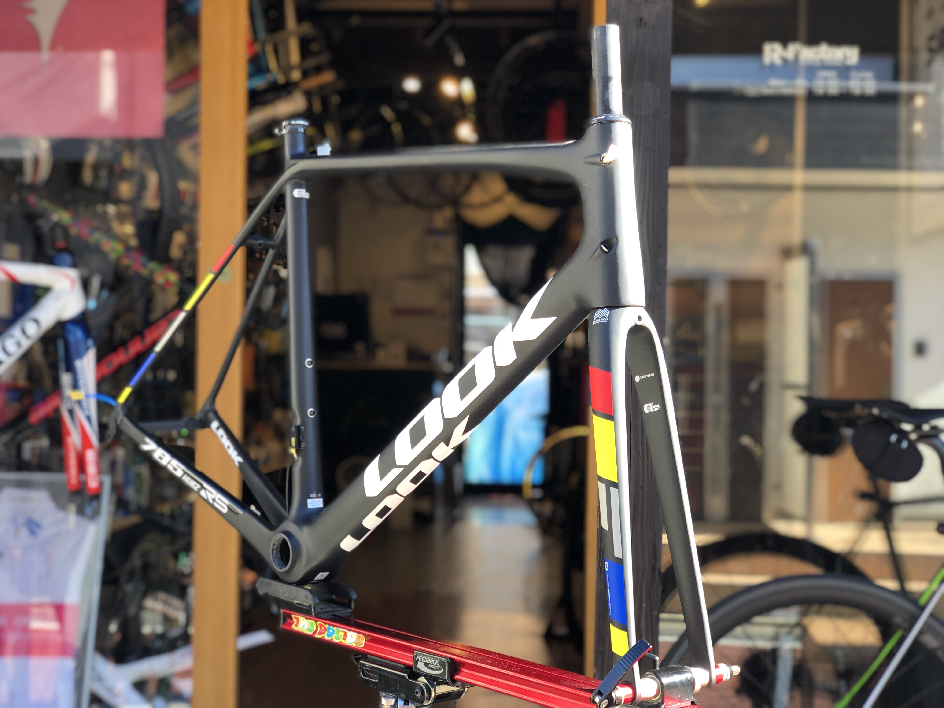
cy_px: 354
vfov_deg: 28.0
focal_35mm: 52
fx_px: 1418
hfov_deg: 36.8
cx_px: 472
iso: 16
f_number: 2.4
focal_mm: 6
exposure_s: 1/60
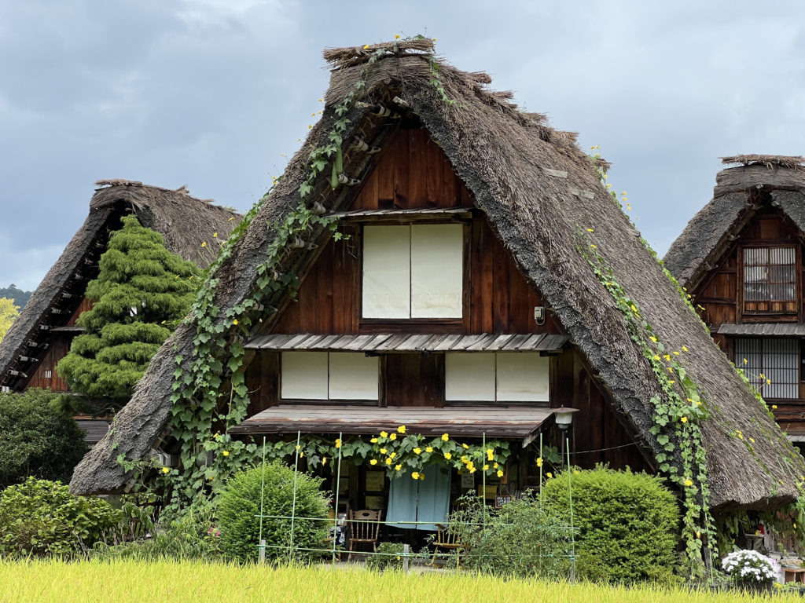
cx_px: 402
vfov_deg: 19.1
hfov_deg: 25.3
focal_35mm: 77
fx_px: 1791
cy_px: 302
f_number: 2.8
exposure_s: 1/511
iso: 32
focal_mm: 9
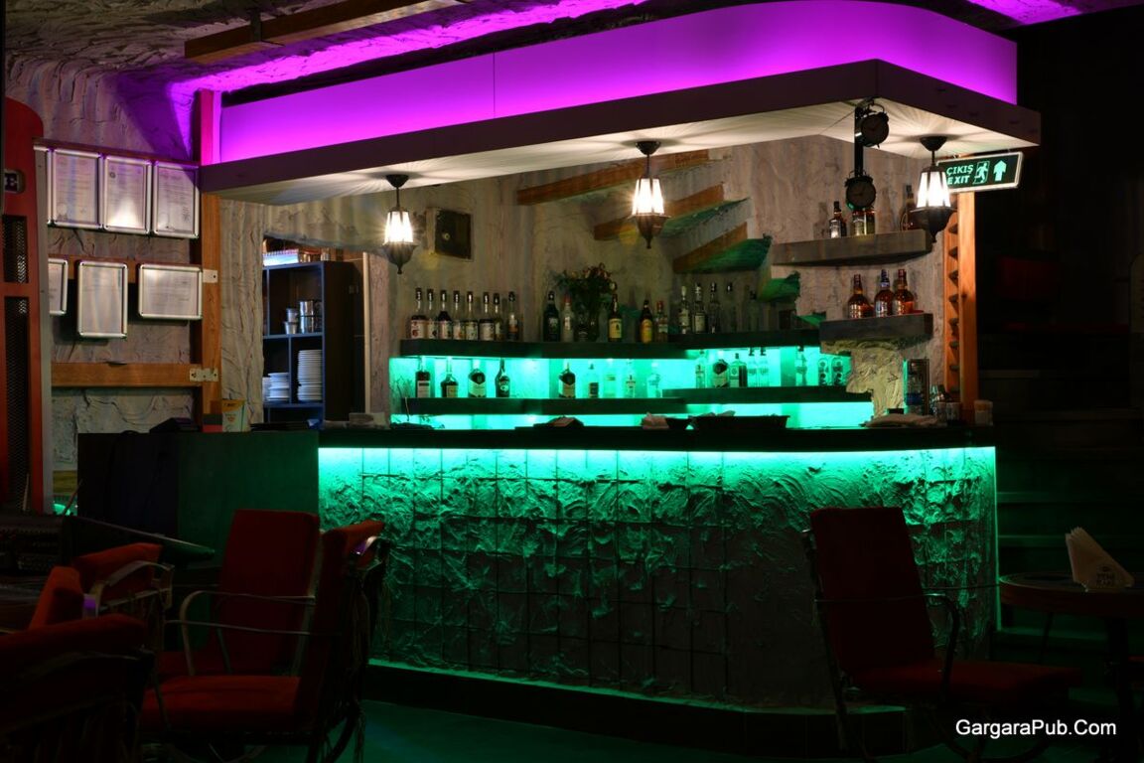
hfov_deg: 38.2
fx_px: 1652
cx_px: 572
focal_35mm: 52
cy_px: 382
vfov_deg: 26.0
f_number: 9
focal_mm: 52
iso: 100
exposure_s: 2.5
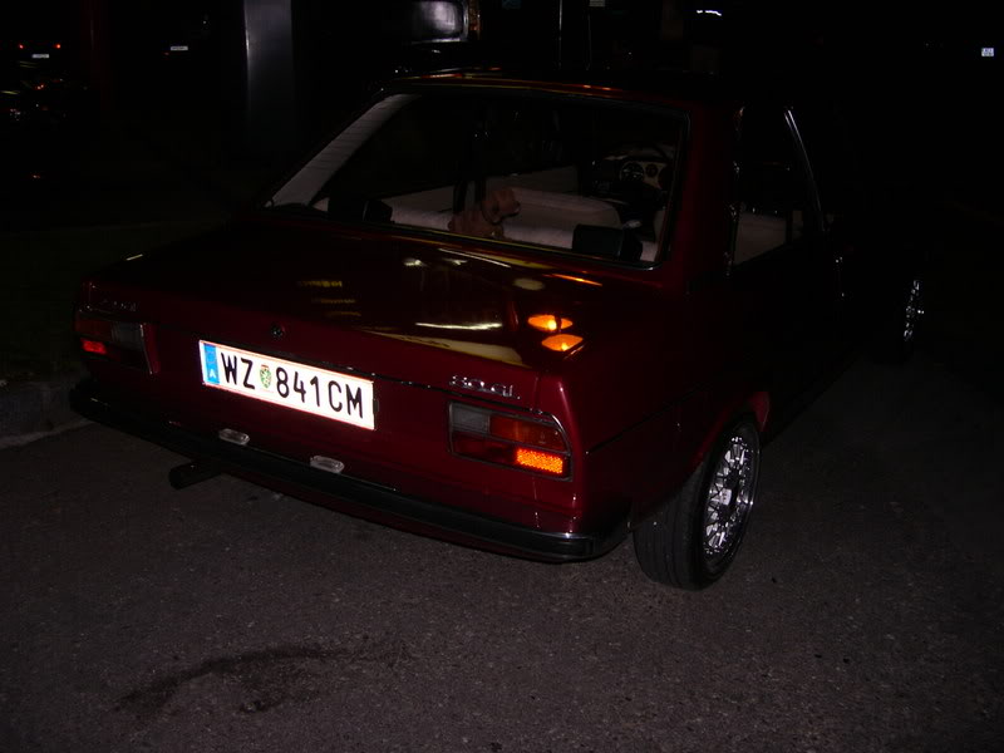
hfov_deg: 49.0
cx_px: 502
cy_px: 376
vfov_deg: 37.7
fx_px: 1102
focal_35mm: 38
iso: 100
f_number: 2.8
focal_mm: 8
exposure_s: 1/60
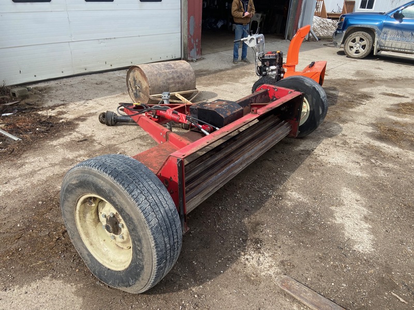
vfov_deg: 53.1
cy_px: 155
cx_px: 207
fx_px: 311
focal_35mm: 26
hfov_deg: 67.3
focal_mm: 4.25
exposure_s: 1/1898
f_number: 1.8
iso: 32
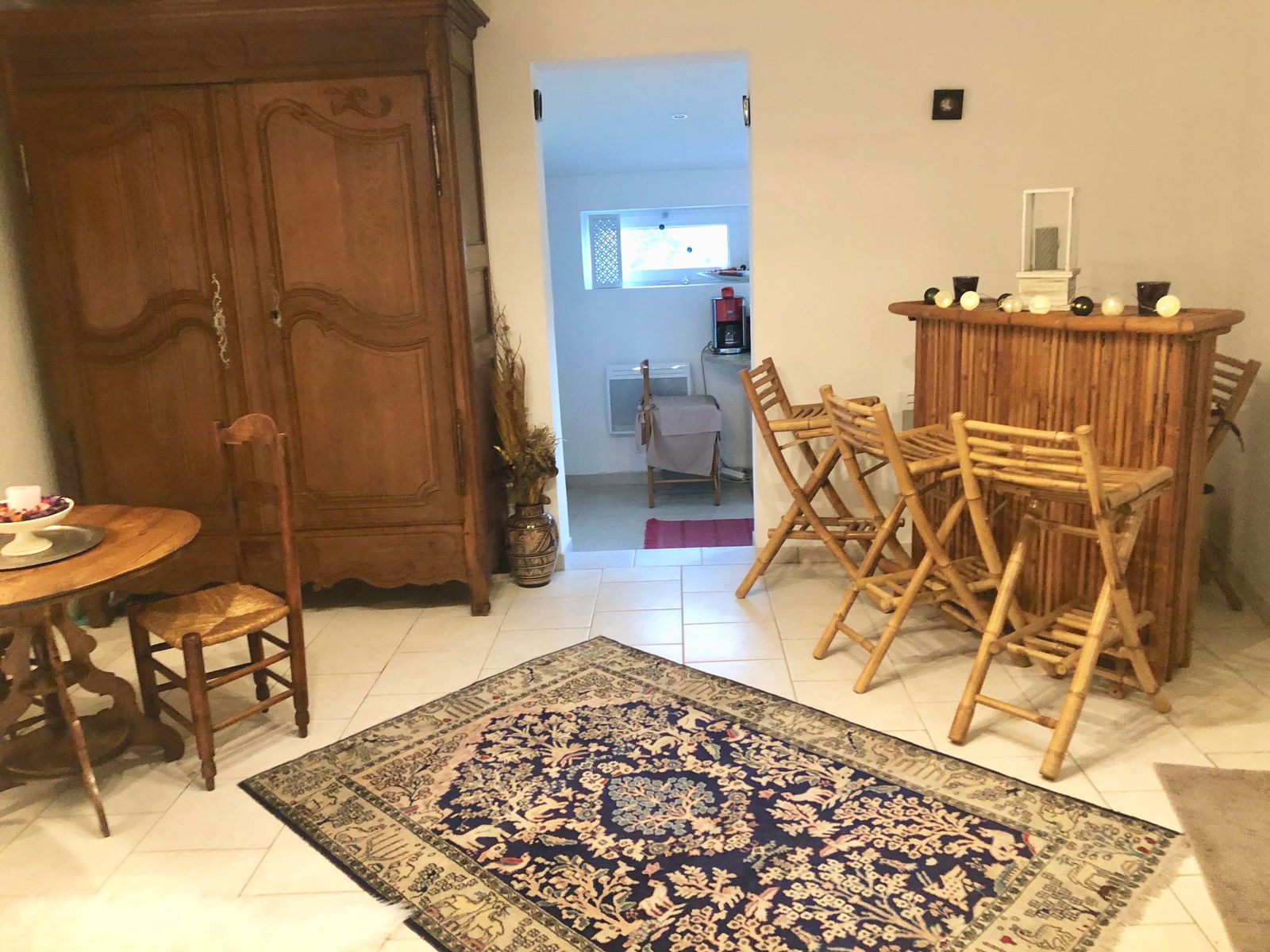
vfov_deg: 49.7
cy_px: 476
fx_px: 1027
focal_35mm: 28
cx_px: 635
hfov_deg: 63.4
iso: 100
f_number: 1.8
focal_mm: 3.99
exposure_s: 1/17
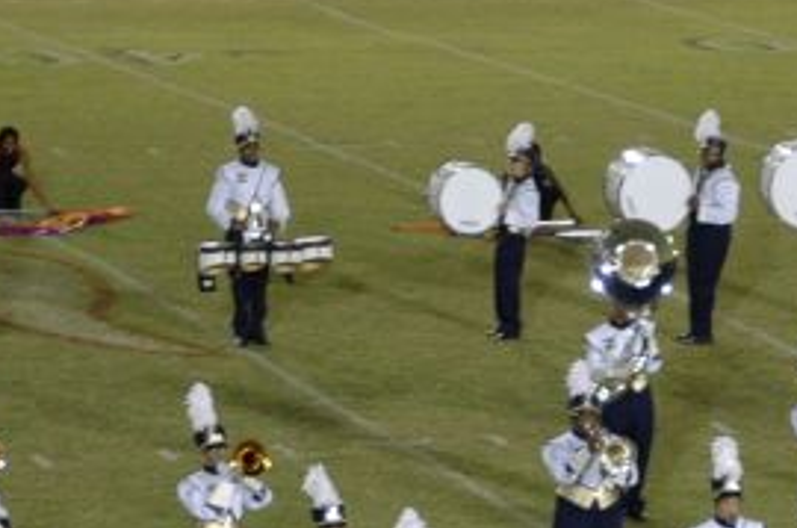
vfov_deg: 5.0
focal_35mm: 273
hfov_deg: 7.5
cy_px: 652
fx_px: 6033
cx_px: 862
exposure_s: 1/60
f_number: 2.8
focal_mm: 48
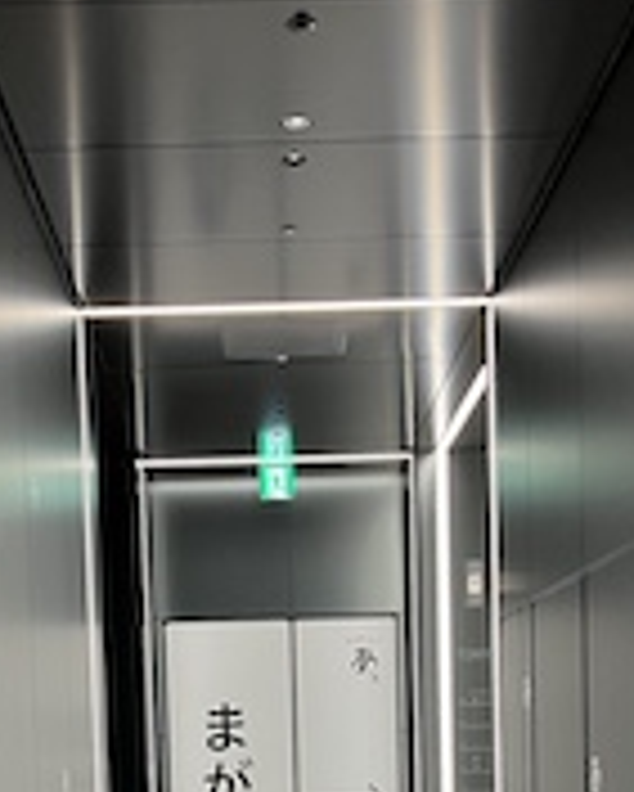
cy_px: 837
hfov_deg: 24.6
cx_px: 252
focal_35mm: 62
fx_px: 1453
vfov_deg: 28.2
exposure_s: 1/59
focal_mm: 3.99
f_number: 1.8
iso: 100
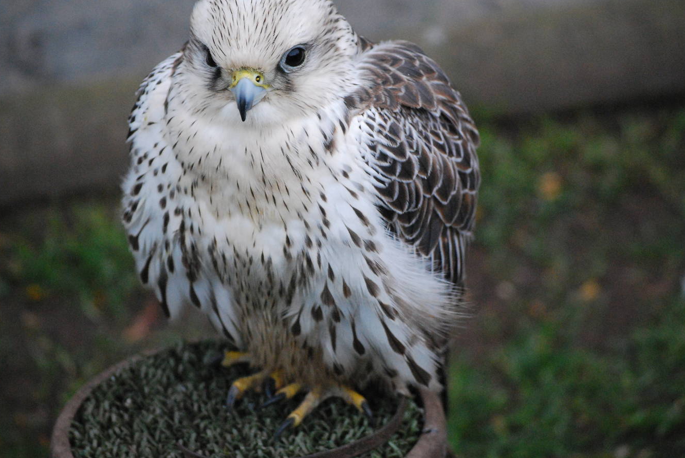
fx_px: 3429
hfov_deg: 11.4
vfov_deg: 7.6
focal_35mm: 180
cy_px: 186
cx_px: 338
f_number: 4.5
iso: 1600
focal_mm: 100
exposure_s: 1/400
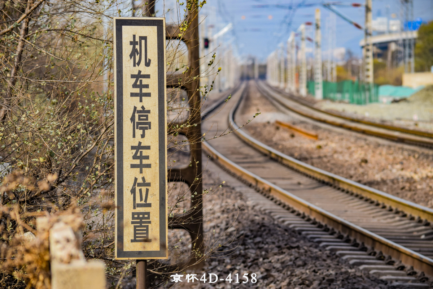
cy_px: 144
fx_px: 1840
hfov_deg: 13.4
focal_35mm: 153
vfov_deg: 9.0
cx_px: 216
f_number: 6.3
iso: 200
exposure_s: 1/640
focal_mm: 102
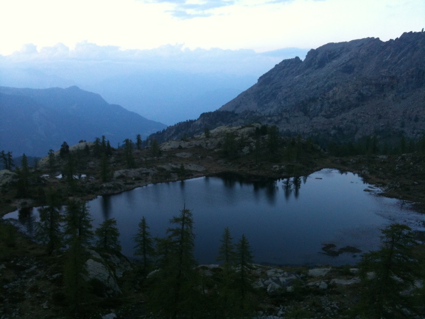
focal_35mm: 35
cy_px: 160
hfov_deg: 52.6
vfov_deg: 40.7
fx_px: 430
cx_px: 212
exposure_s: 1/24
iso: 80
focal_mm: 3.85
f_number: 2.8
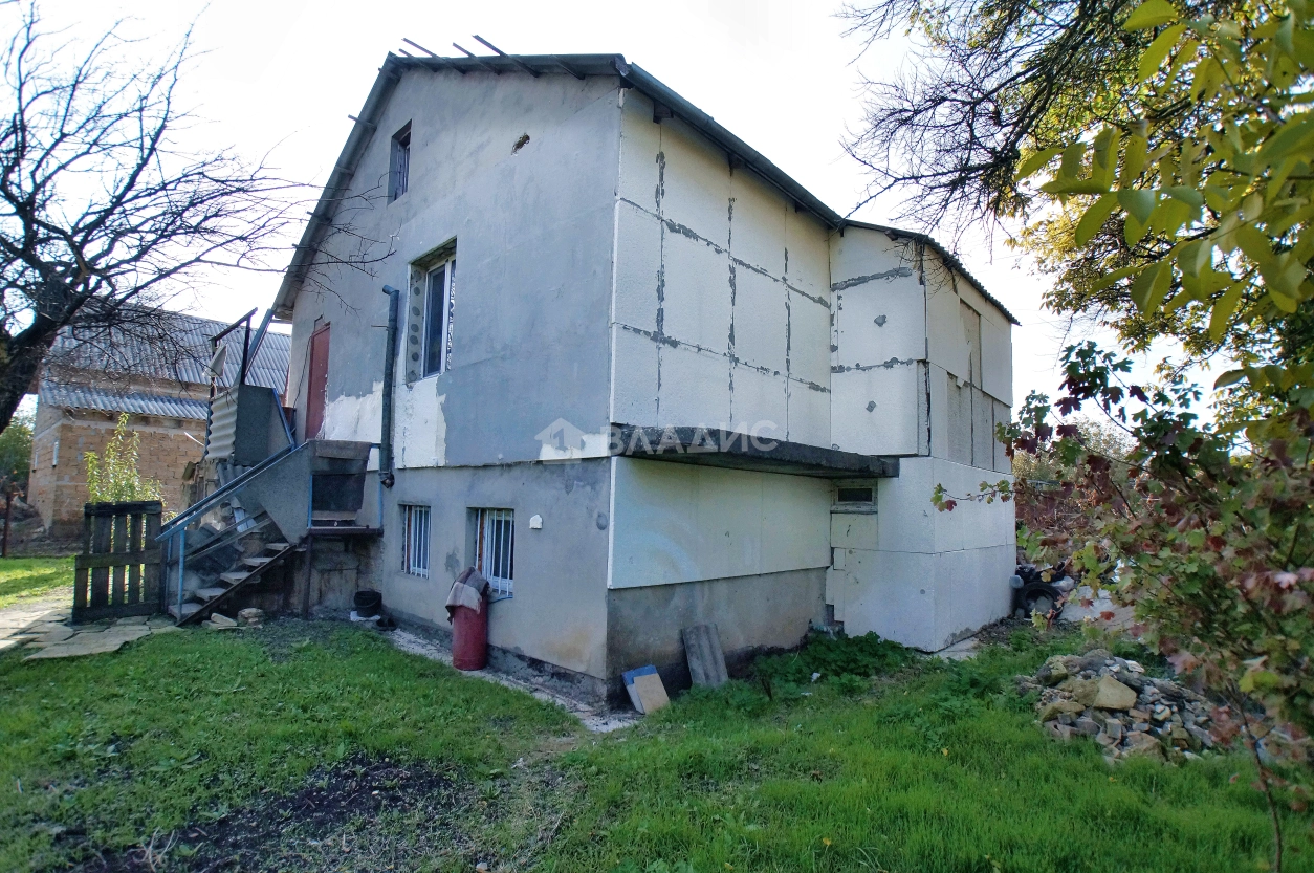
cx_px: 657
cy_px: 436
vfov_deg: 71.9
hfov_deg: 95.0
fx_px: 602
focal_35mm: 16
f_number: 4.5
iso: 800
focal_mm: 11
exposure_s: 1/2500
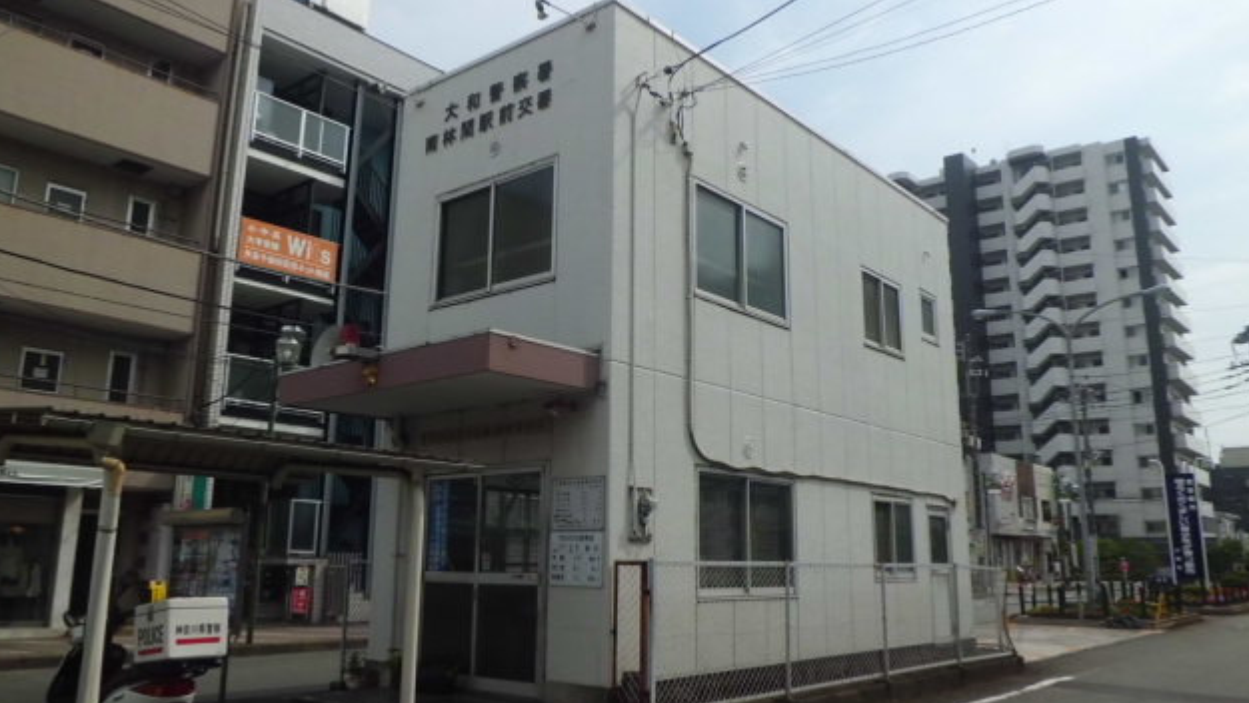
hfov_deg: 66.0
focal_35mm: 29
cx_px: 618
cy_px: 348
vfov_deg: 40.2
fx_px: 961
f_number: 7.9
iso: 64
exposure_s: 1/250
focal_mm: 4.7
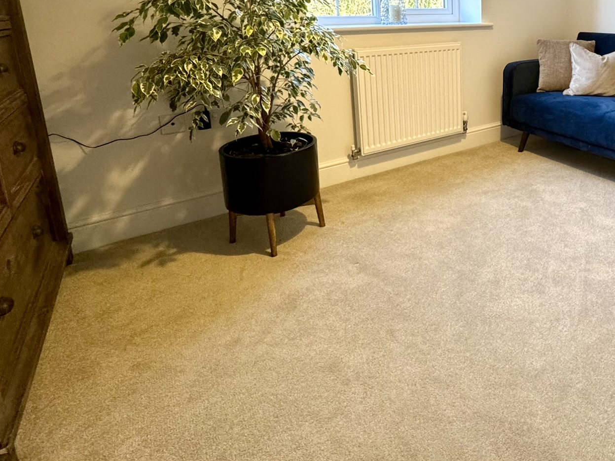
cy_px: 84
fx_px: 409
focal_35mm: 23
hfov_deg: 66.7
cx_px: 497
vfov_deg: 54.3
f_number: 2.2
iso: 250
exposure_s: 1/100
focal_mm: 2.22
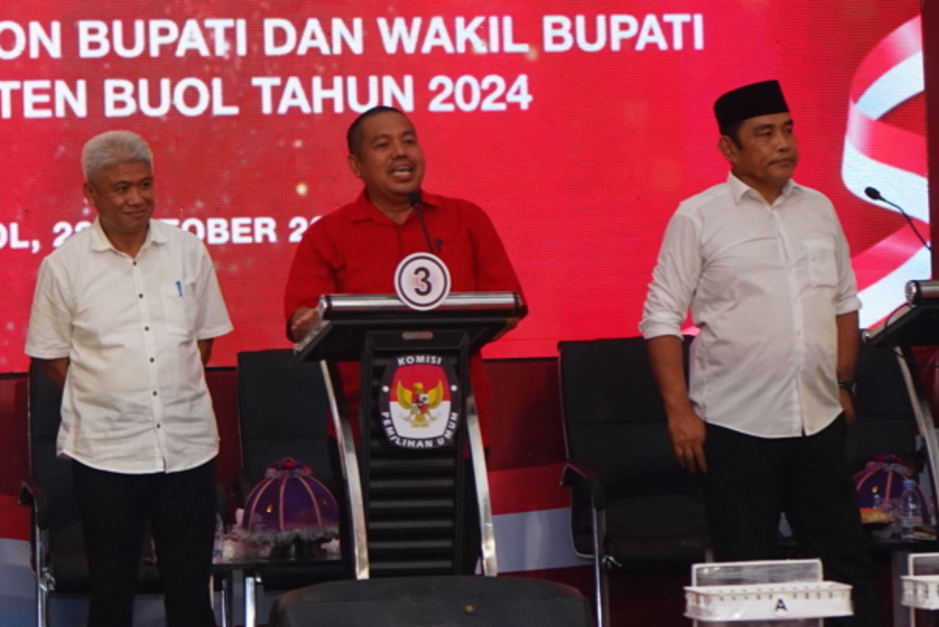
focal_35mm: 142
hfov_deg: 14.3
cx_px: 146
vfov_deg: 9.7
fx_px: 3706
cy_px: 157
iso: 800
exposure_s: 1/125
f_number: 5
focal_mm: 53
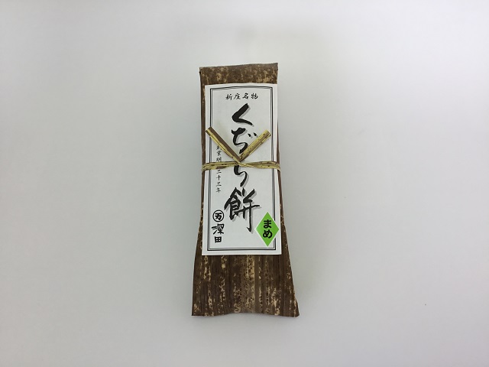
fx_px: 438
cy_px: 184
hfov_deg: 58.4
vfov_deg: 45.4
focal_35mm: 31
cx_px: 244
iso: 25
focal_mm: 3.3
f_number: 2.4
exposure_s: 1/120
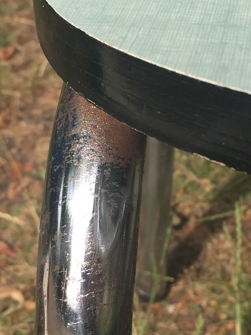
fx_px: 774
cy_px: 120
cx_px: 167
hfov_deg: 18.4
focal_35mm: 80
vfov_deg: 24.3
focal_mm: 4.15
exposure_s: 1/670
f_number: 2.2
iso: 32
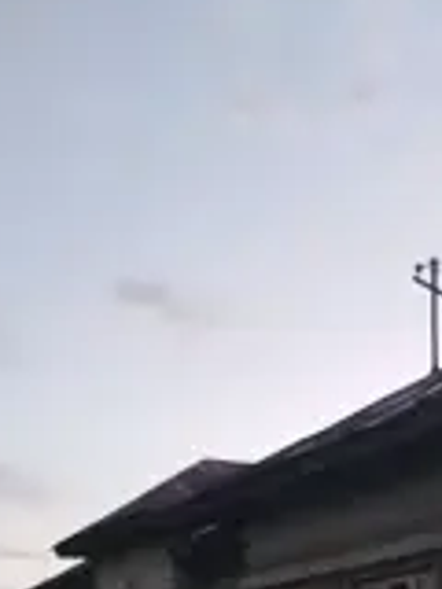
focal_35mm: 65
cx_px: 405
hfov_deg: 22.0
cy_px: 710
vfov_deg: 26.4
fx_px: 1107
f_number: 1.8
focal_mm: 4.75
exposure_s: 1/25
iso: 753
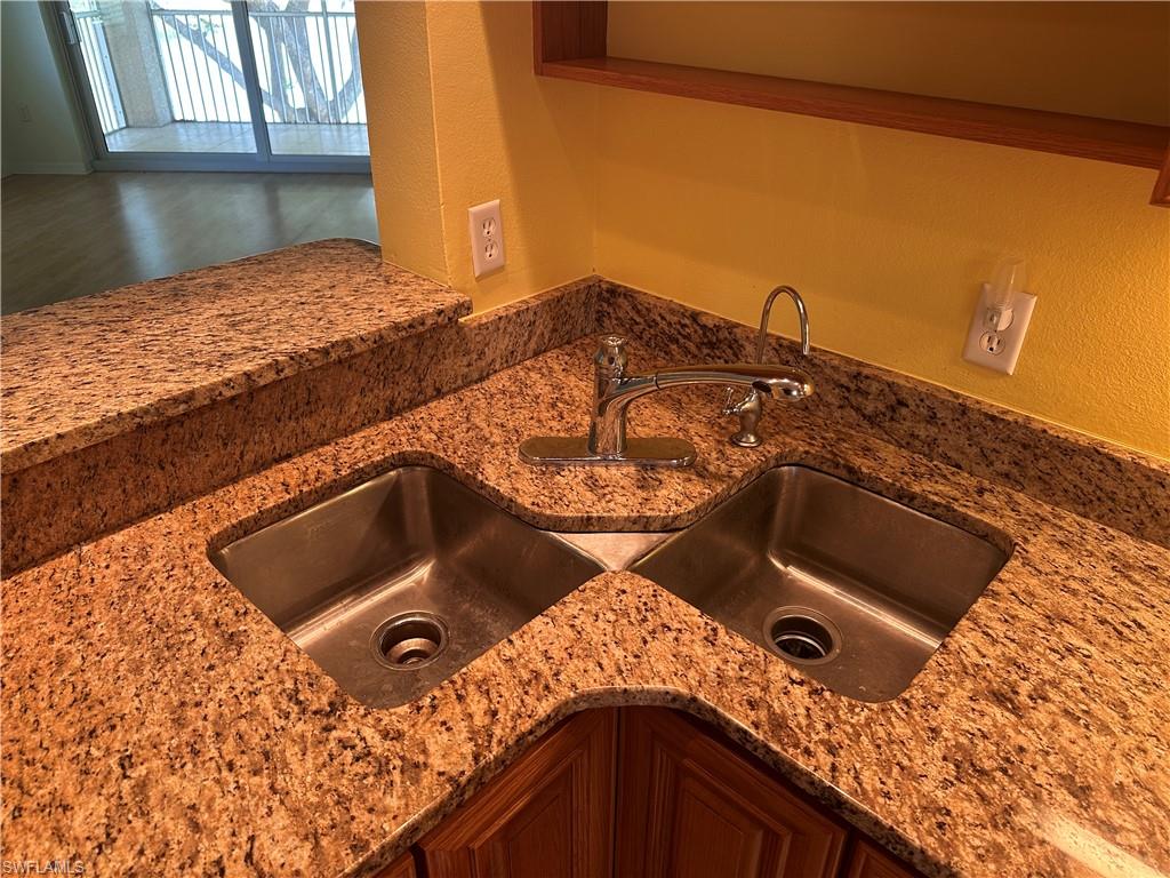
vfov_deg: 56.8
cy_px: 439
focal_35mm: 24
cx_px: 585
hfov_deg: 71.6
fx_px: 811
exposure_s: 1/60
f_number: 1.78
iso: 160
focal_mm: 6.86
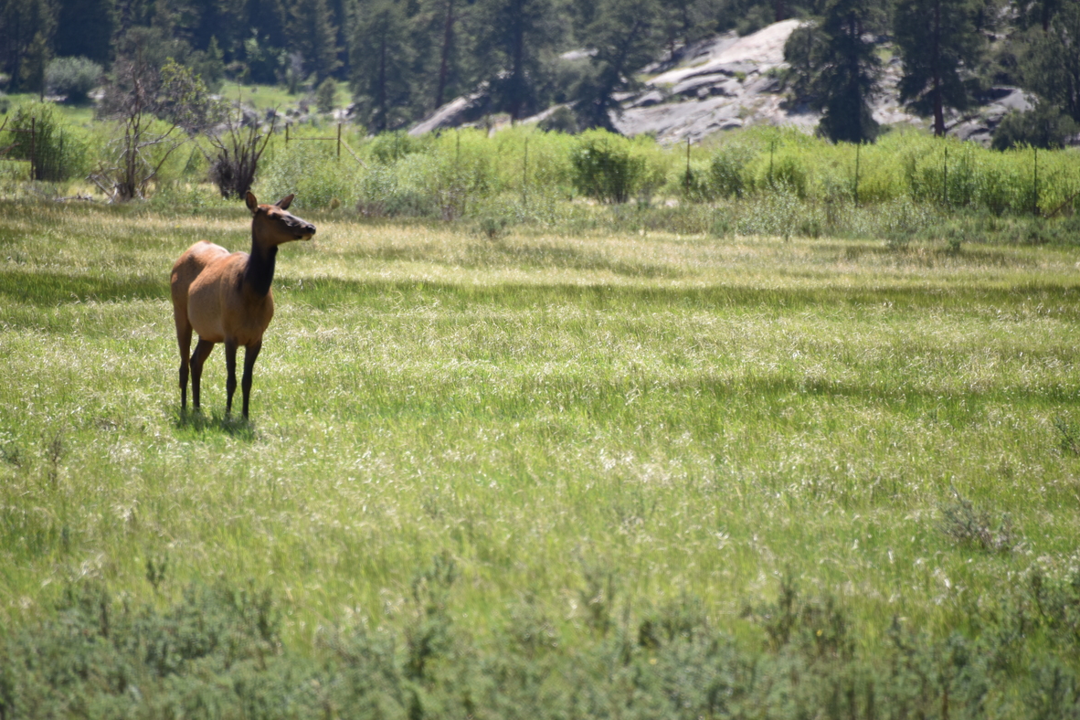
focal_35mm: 325
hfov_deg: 6.3
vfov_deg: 4.2
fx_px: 9749
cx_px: 506
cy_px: 338
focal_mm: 300
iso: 280
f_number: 5.6
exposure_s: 1/640
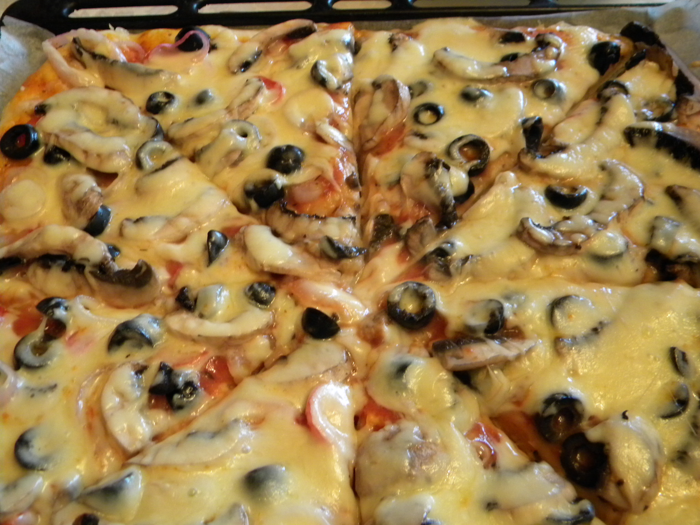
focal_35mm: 36
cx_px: 350
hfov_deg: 51.4
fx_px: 728
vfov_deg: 39.7
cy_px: 262
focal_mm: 6.4
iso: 400
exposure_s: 1/15.8
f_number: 3.7
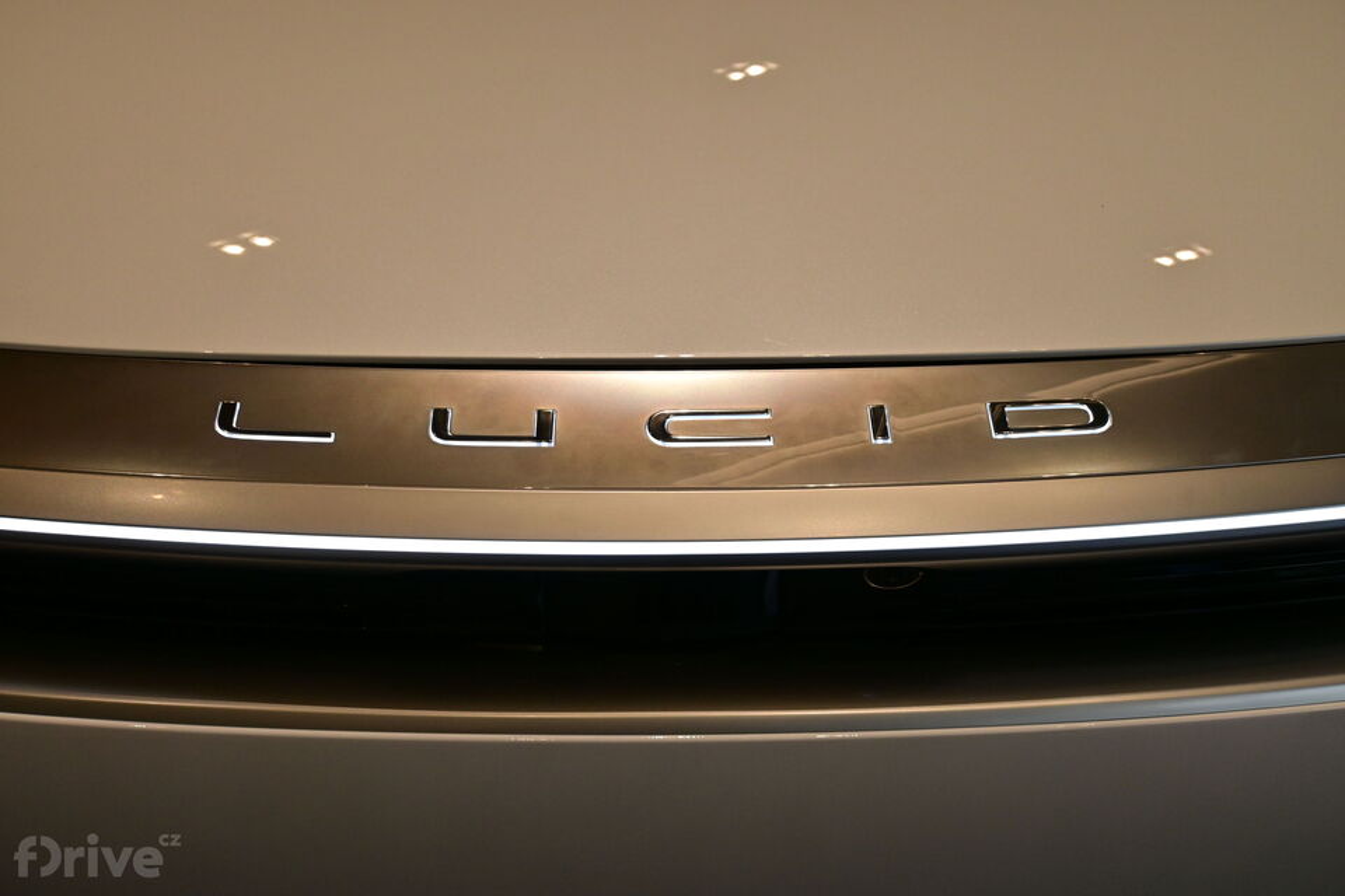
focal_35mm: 46
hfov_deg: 43.0
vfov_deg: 29.4
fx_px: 1709
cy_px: 448
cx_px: 672
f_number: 7.1
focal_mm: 30.5
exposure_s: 1/160
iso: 400
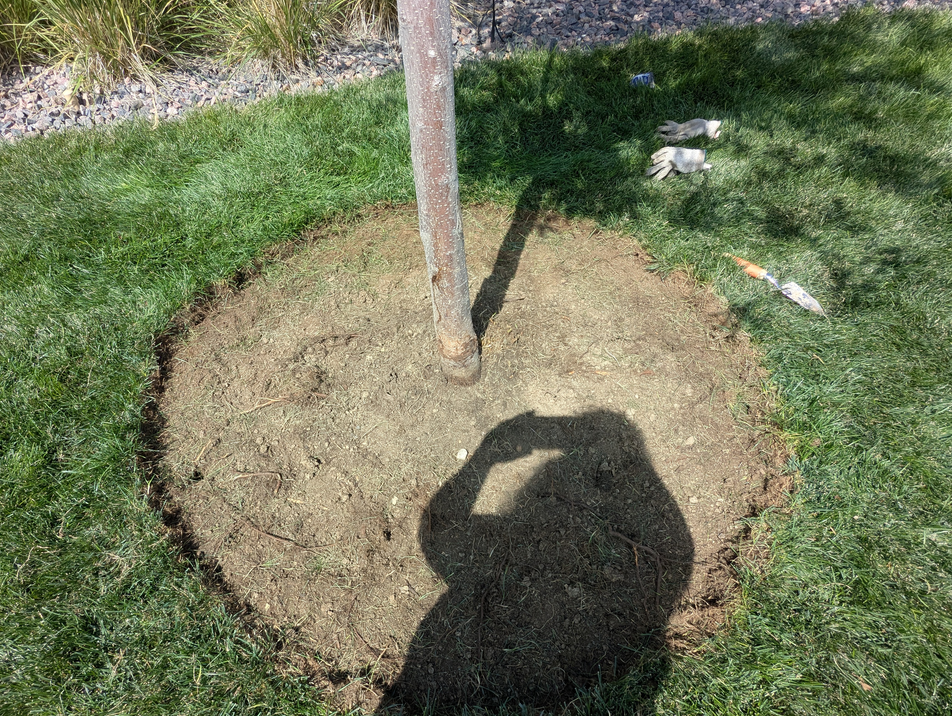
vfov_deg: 68.5
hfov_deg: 84.2
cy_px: 408
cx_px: 415
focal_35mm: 19
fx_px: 523
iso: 41
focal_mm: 2.35
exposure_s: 1/743
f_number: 2.2
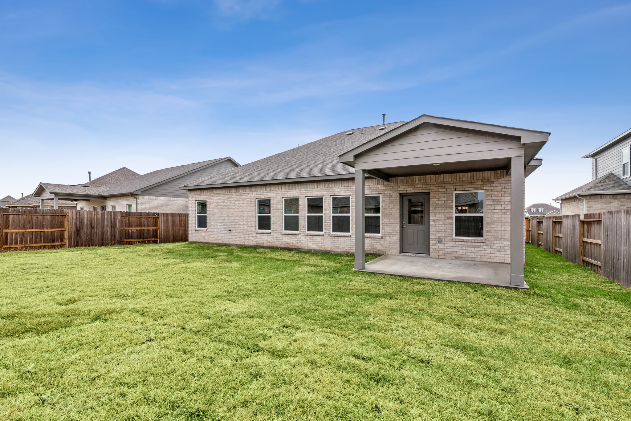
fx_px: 281
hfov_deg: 96.7
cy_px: 210
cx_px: 316
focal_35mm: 16
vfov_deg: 73.8
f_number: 9
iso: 100
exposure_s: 1/100
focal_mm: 16
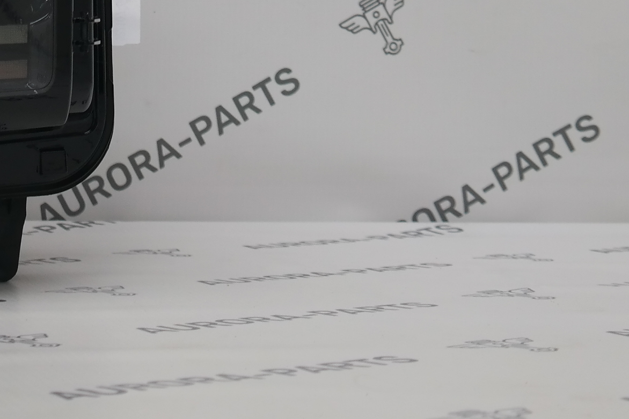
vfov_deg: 9.2
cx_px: -110
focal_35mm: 146
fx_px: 2550
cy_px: -163
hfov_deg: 13.7
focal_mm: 29
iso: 200
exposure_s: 1/50
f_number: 5.6
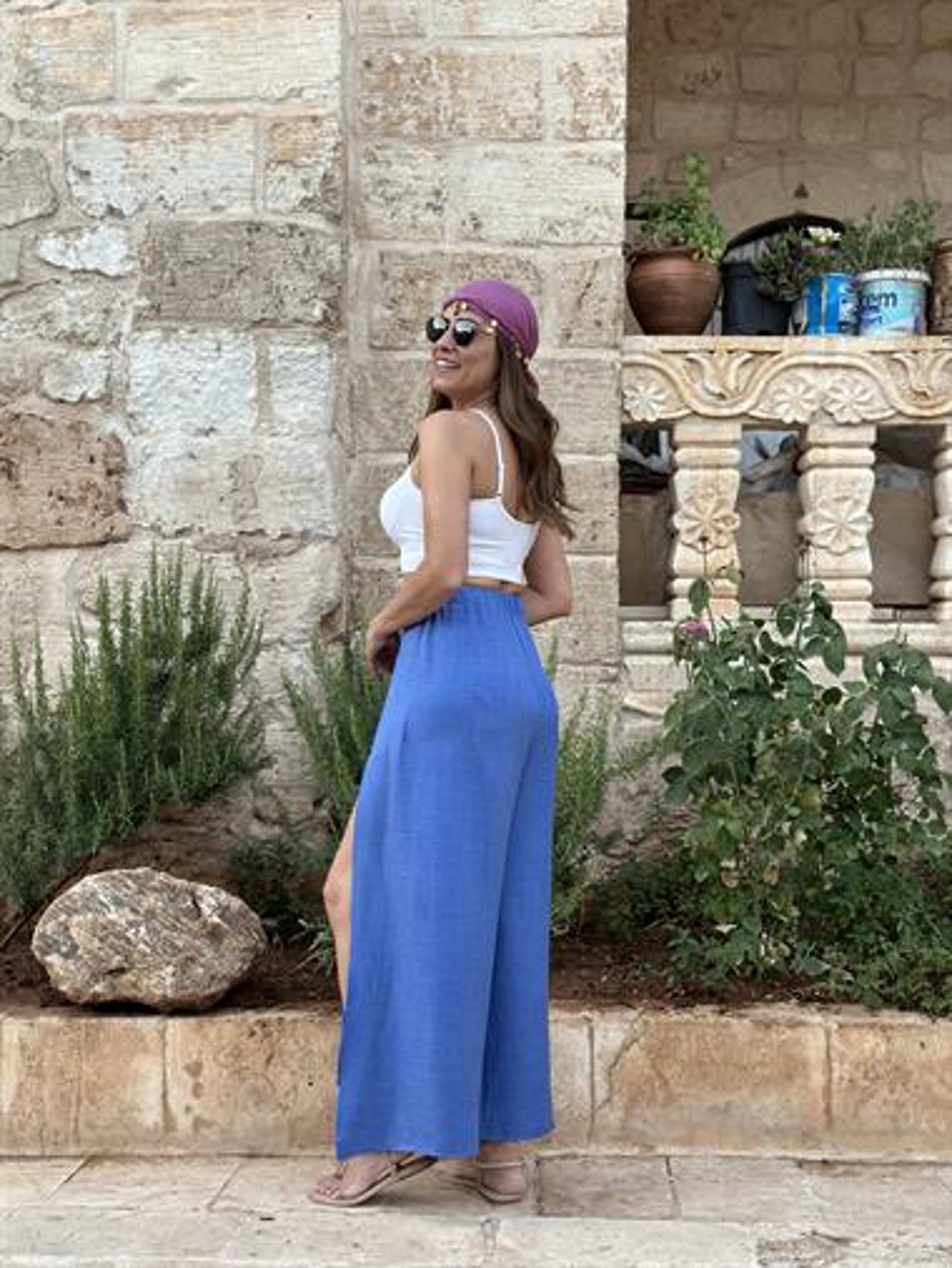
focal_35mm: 48
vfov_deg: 39.6
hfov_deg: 30.3
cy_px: 634
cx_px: 476
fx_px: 1759
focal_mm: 6.86
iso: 100
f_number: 1.78
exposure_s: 1/167
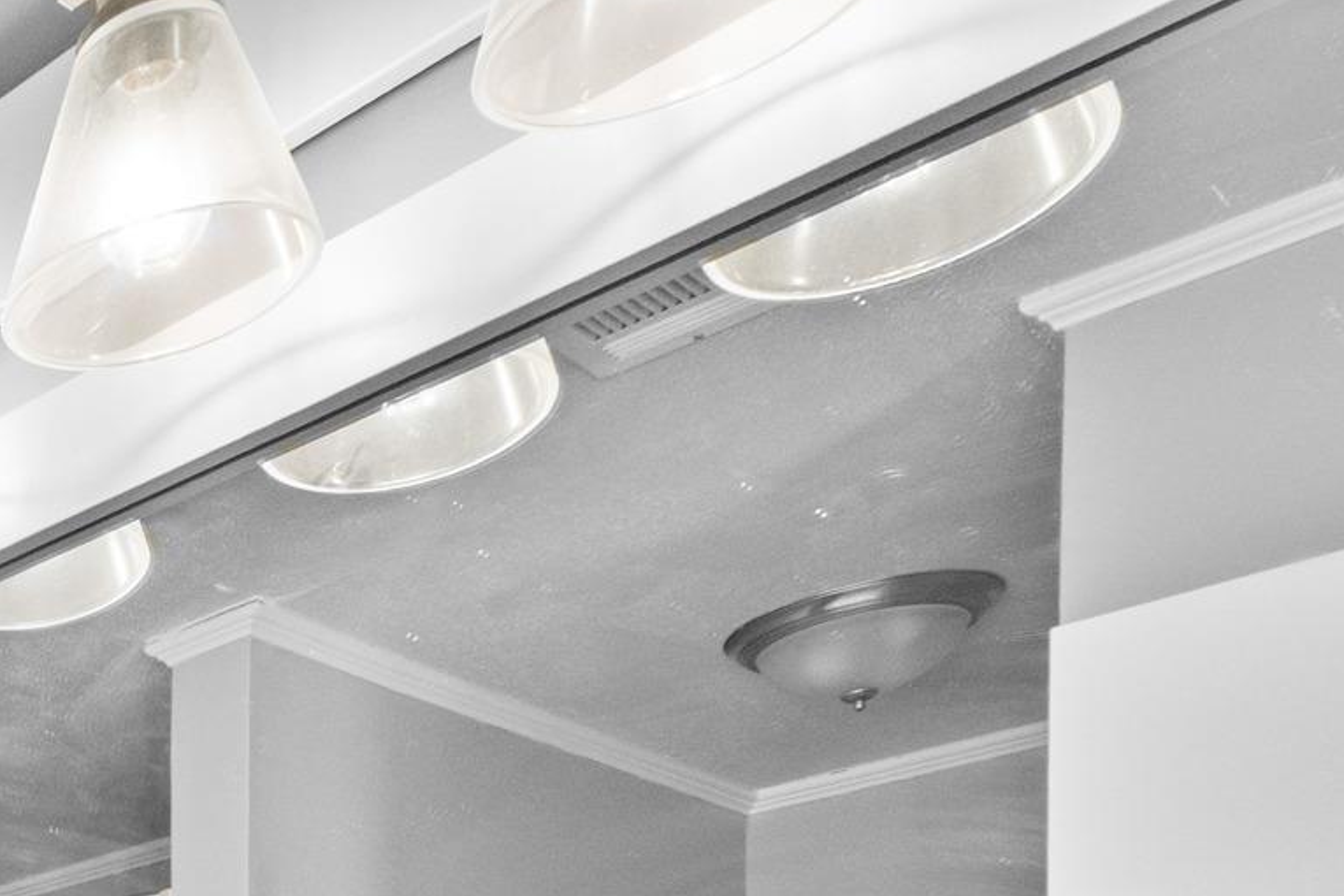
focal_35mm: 49
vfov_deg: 21.6
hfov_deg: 27.8
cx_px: -659
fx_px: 1829
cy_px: 1449
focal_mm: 10
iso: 400
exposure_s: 1/2.5
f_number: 8
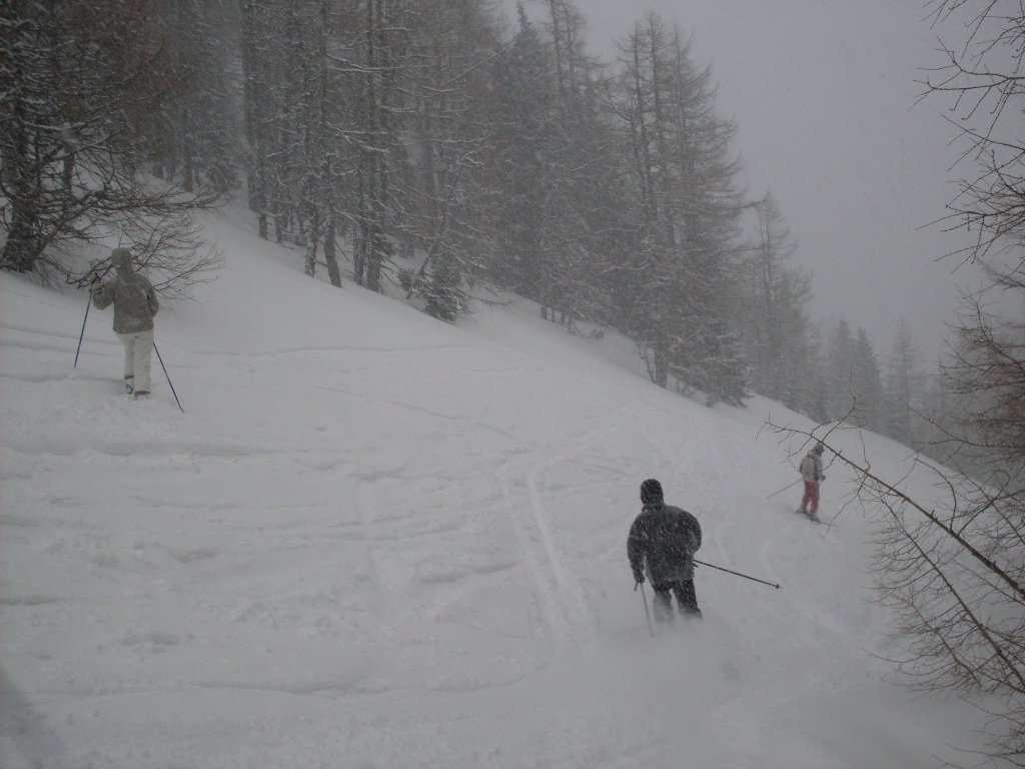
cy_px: 384
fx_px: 1125
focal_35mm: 38
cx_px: 512
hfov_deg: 49.0
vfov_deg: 37.7
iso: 80
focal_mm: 6.3
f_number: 8.4
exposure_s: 1/125
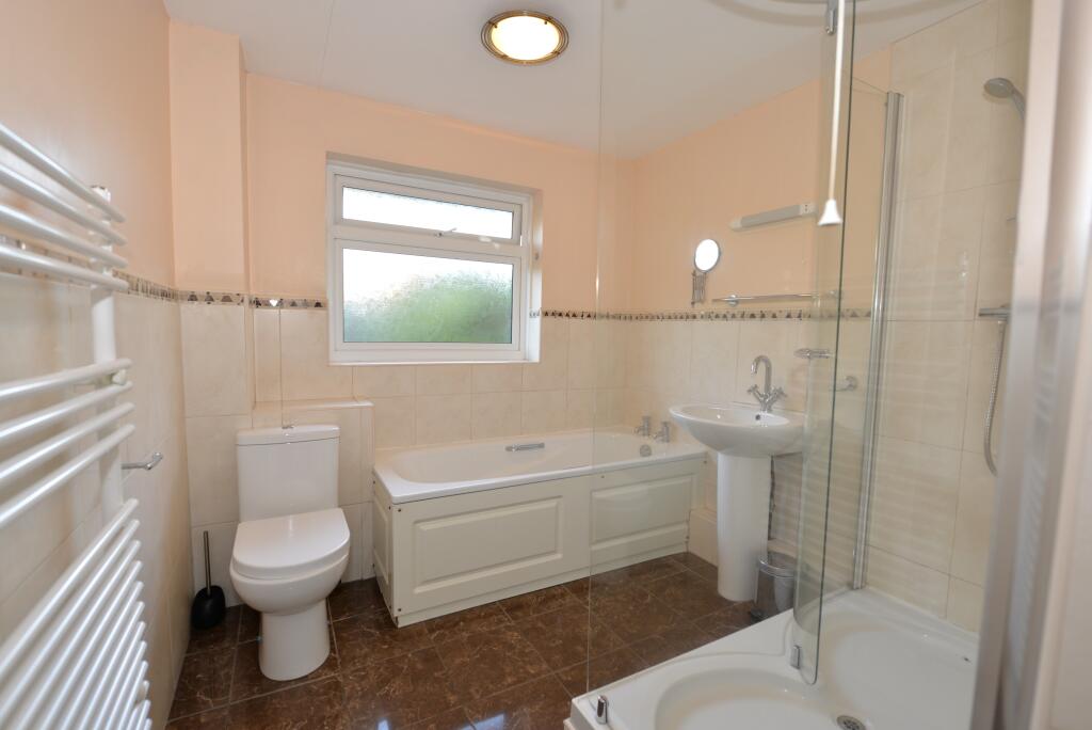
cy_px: 365
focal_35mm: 16
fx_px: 486
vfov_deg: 73.8
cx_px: 546
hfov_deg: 96.7
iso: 560
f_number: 4
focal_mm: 16
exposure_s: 1/60
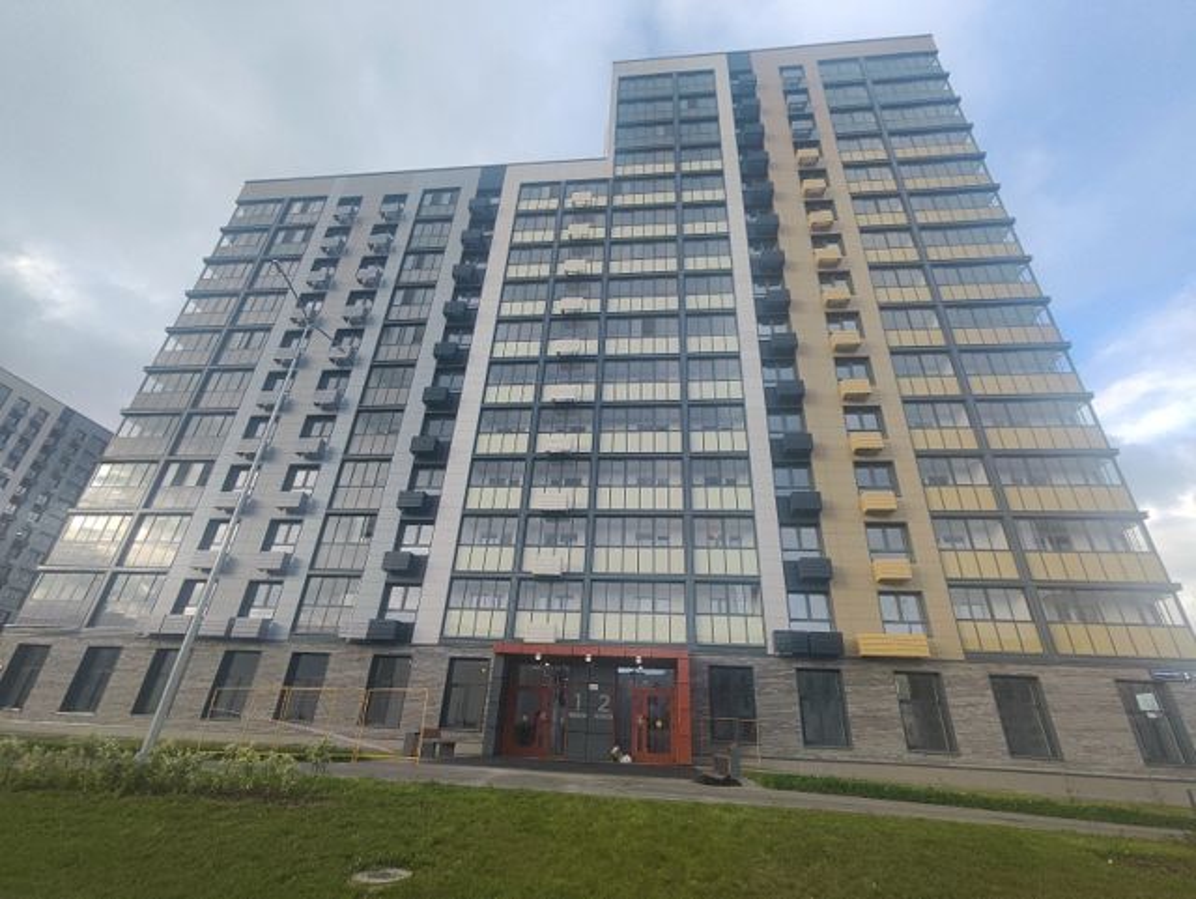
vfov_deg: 78.2
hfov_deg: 94.5
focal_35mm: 16
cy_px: 450
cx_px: 598
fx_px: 553
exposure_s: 1/417
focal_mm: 1.65
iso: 50
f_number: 2.2
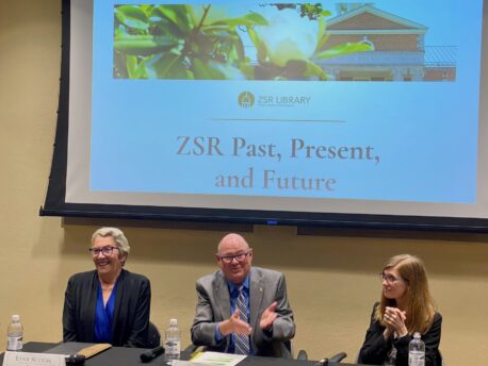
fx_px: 832
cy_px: 190
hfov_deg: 32.7
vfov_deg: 24.8
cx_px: 267
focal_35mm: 59
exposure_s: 1/120
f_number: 2
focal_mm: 6
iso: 160
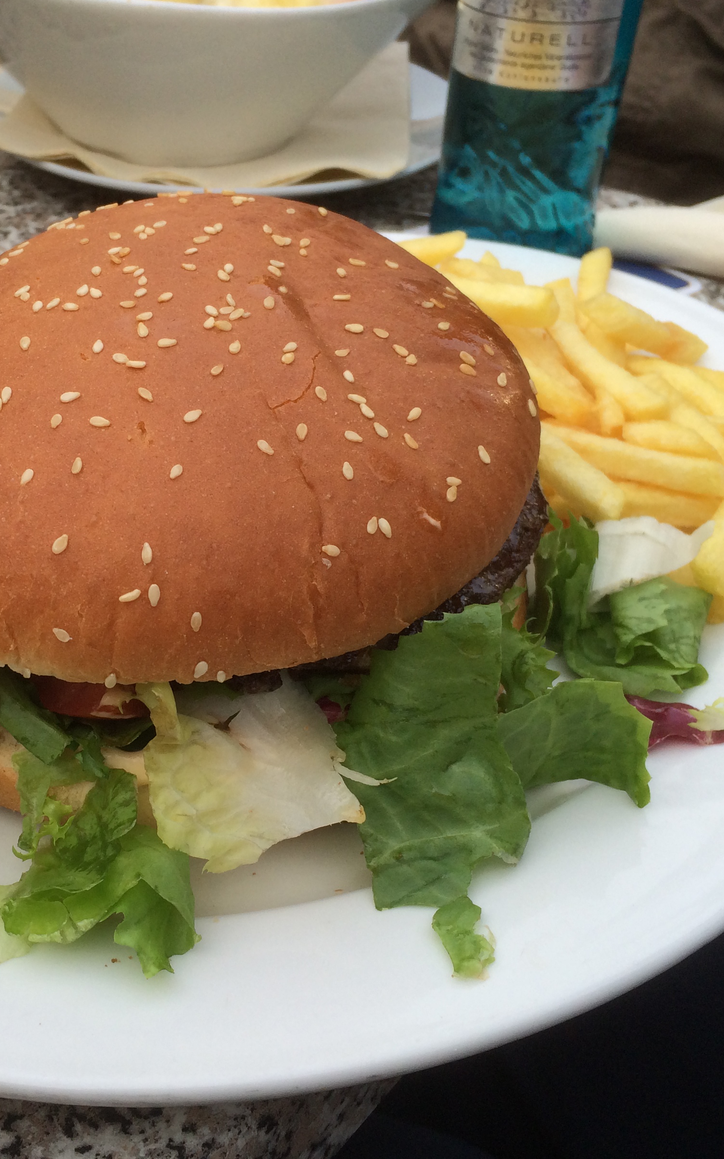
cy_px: 579
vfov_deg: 46.2
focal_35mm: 43
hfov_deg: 29.6
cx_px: 224
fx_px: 1357
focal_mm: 4.12
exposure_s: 1/526
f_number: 2.2
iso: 32
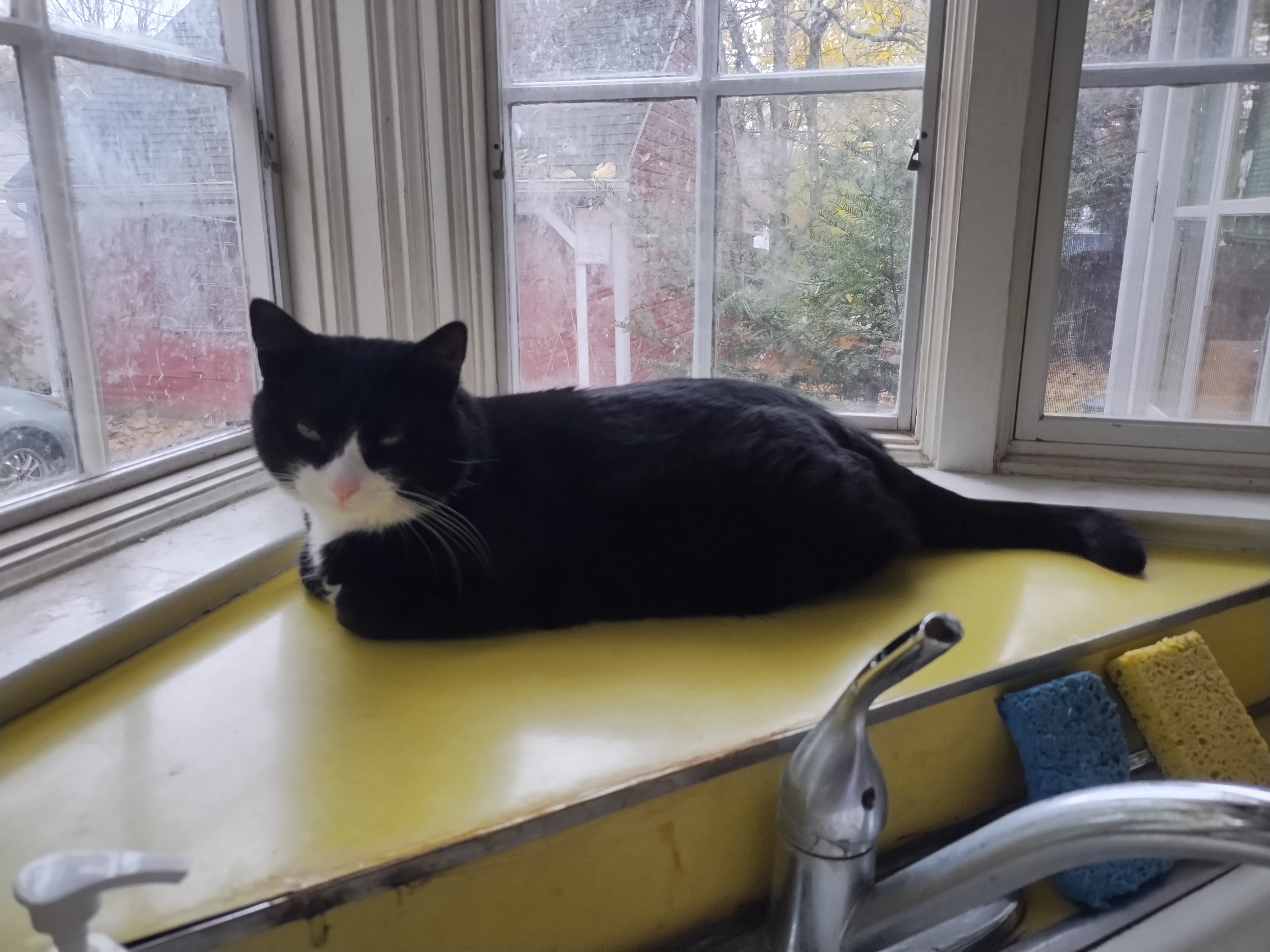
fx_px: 917
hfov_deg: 69.4
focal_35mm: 25
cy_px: 476
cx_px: 635
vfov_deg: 54.9
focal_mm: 4.71
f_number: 1.7
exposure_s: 1/120
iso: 104
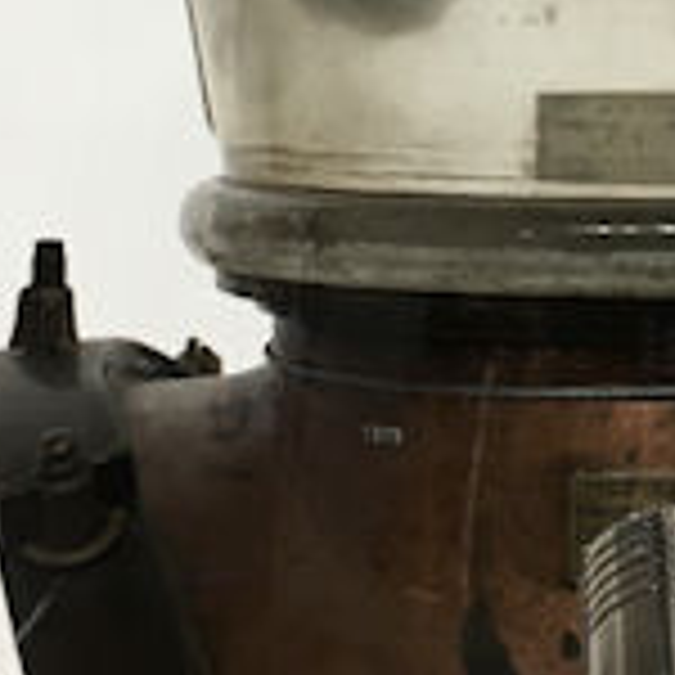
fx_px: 2008
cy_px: 43
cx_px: 648
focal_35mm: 91
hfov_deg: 18.7
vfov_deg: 18.7
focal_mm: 4.15
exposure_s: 1/30
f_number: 2.2
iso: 32
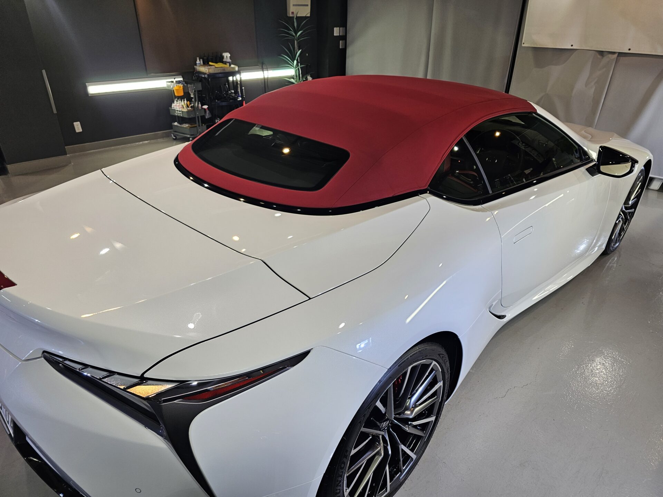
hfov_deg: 73.9
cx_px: 332
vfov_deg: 58.9
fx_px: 441
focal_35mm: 23
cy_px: 248
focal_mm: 6.3
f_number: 1.7
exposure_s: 1/100
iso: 64
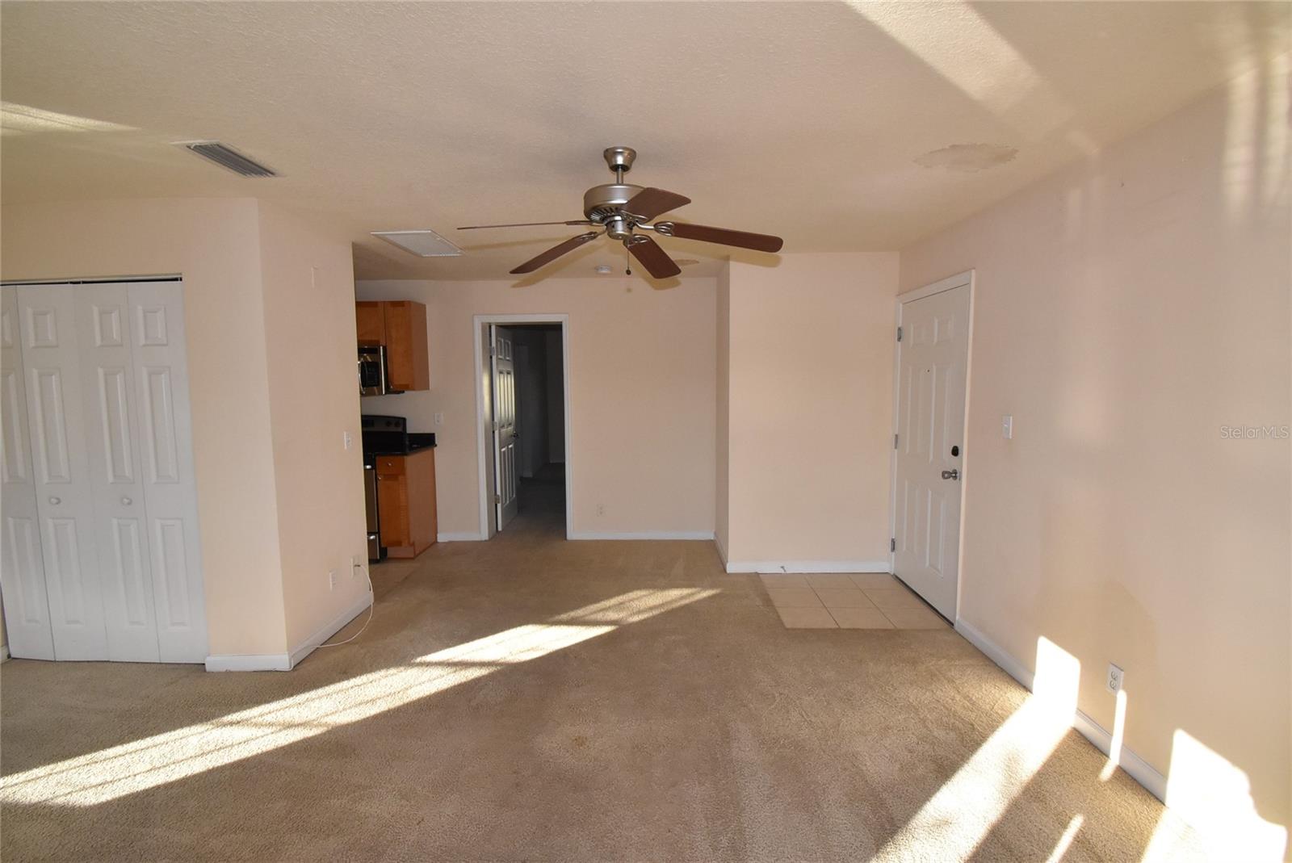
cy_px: 432
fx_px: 539
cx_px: 646
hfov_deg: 100.4
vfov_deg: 77.4
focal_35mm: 15
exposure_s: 1/200
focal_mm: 10
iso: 1600
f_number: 13
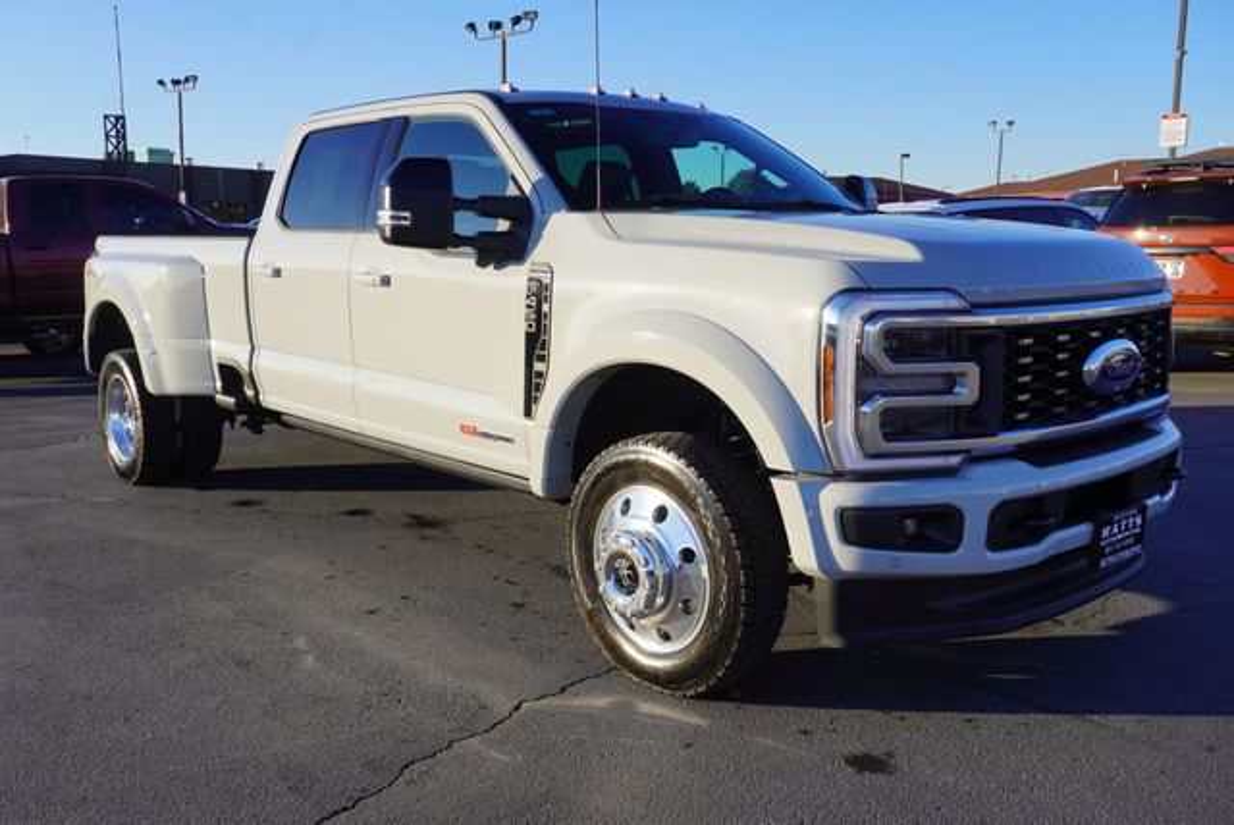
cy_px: 412
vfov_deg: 41.8
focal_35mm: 32
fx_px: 1081
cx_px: 617
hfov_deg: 59.4
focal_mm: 21
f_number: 9
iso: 100
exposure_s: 1/125
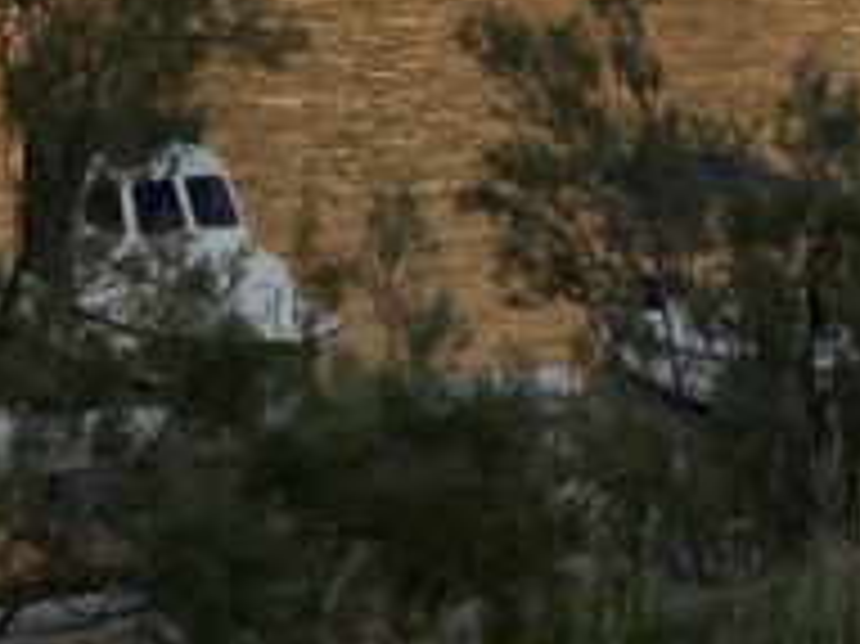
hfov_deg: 13.2
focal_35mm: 150
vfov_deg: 8.8
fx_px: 3724
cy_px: -1009
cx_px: 410
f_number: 1.8
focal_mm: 3.99
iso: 20
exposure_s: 1/511
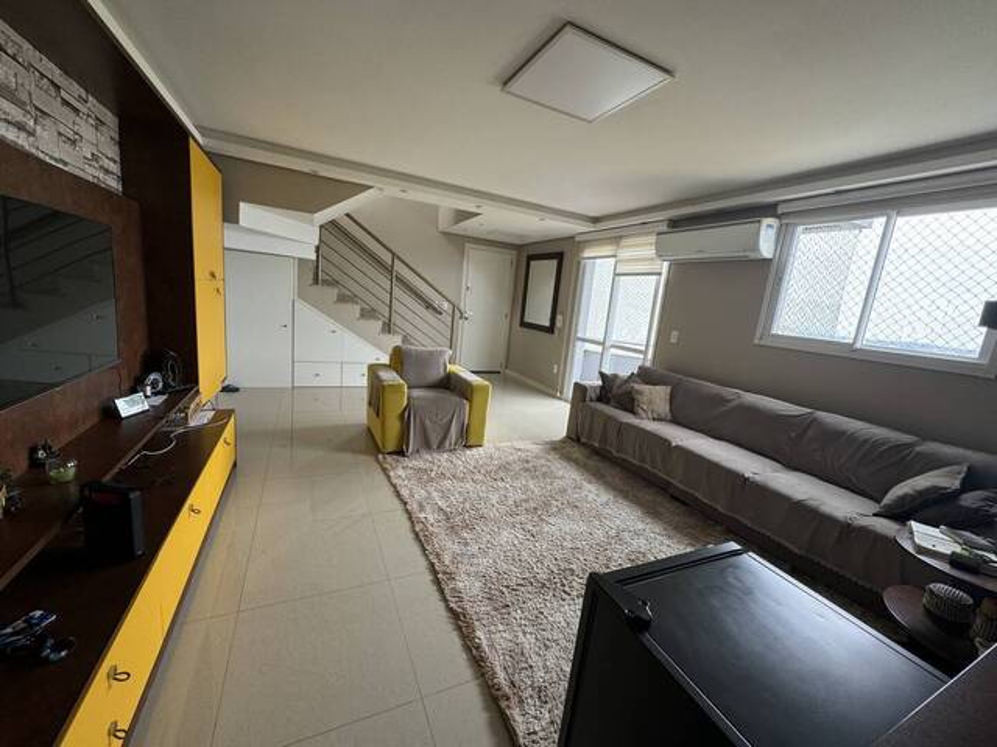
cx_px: 498
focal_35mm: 14
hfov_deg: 102.1
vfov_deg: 85.7
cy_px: 374
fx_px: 403
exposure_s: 1/99
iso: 80
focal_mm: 2.22
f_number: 2.2
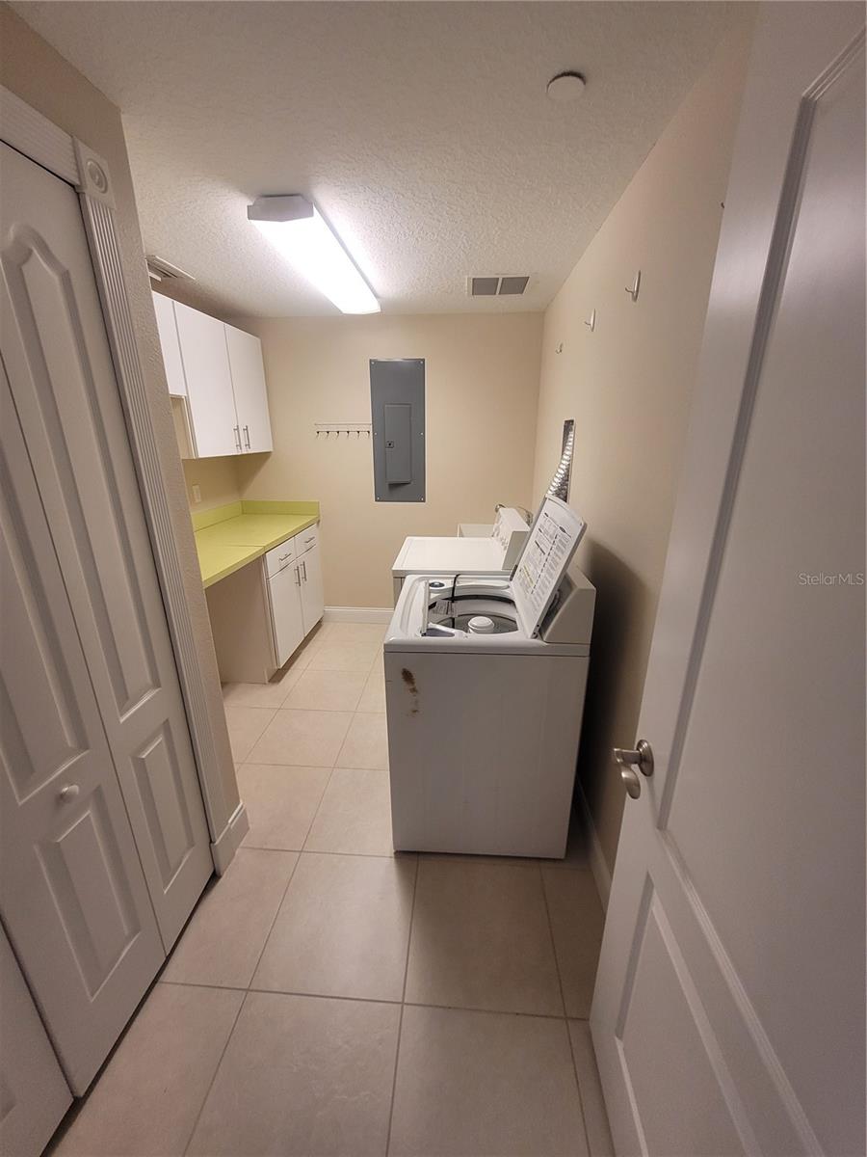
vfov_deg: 106.2
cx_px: 434
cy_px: 578
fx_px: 434
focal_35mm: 13
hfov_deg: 89.9
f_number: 2.2
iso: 160
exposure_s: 1/60
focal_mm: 1.74
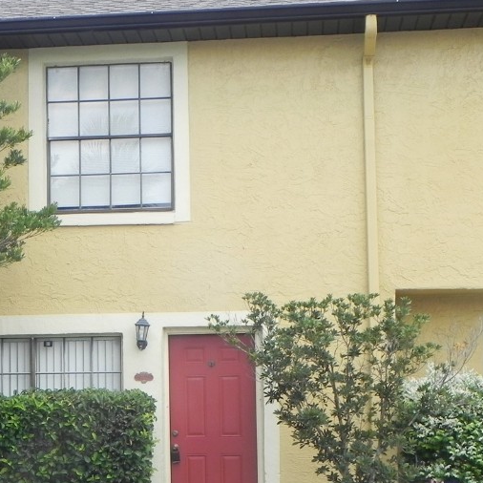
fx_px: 1468
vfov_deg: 18.6
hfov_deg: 18.5
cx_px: 89
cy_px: 320
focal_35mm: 93
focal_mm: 9.2
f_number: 5.6
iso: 160
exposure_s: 1/202
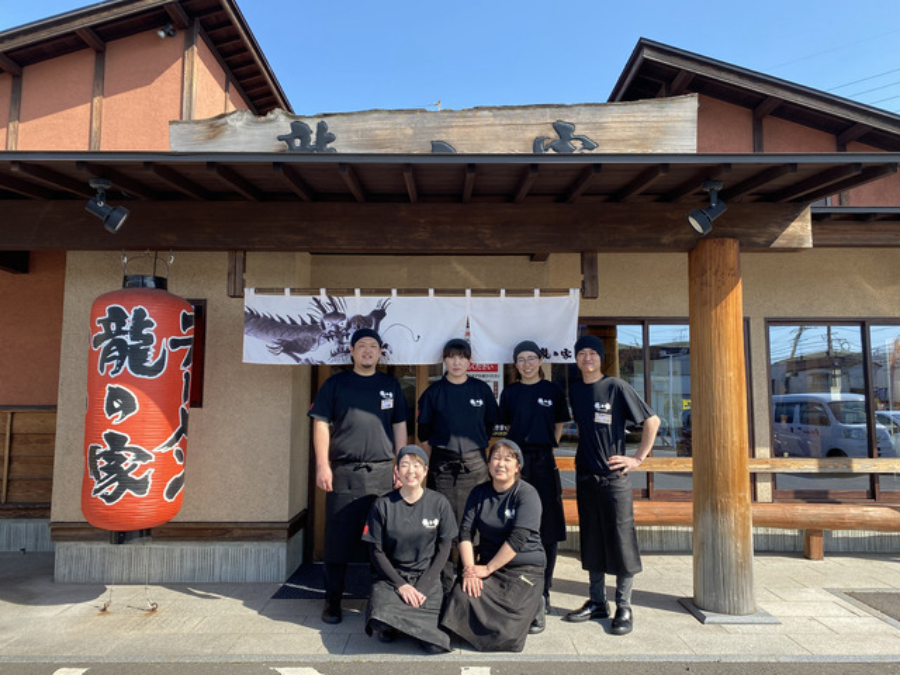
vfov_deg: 53.1
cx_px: 450
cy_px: 338
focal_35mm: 26
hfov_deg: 67.3
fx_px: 676
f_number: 1.8
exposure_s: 1/884
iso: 32
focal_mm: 4.25
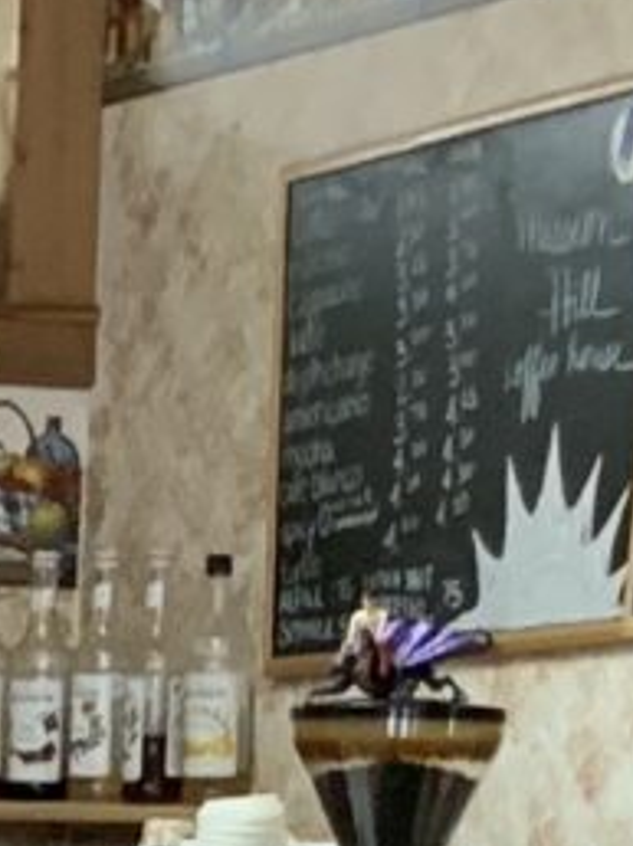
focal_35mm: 258
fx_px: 6301
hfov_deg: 5.5
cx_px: -918
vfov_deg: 7.5
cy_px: 1499
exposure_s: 1/60
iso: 250
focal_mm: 4.25
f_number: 1.8
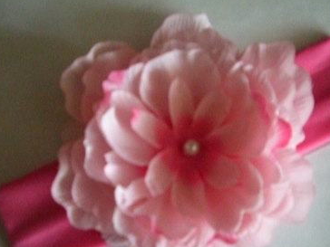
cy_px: 147
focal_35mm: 47
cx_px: 180
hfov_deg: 40.4
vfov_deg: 30.8
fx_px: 448
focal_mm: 6.2
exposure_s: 1/80
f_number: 2.7
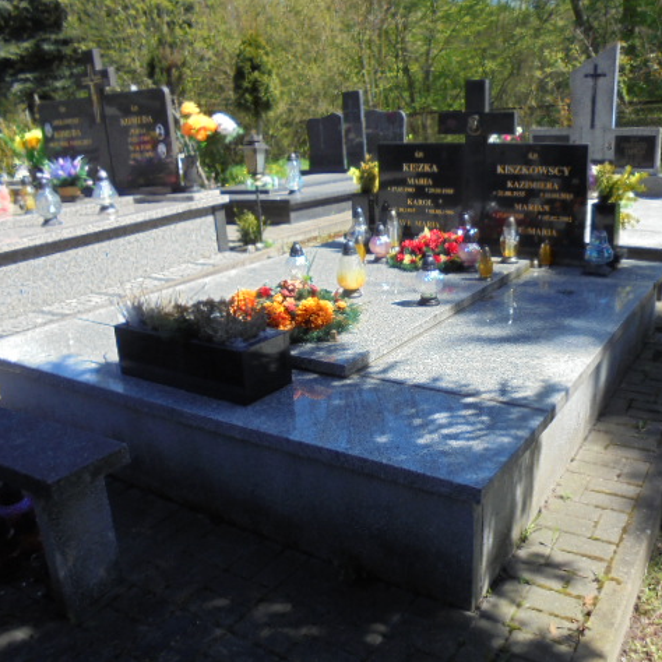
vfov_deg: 52.5
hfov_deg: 52.2
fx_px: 671
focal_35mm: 31
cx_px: 399
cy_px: 331
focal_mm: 4.6
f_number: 3.5
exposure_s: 1/640
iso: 100
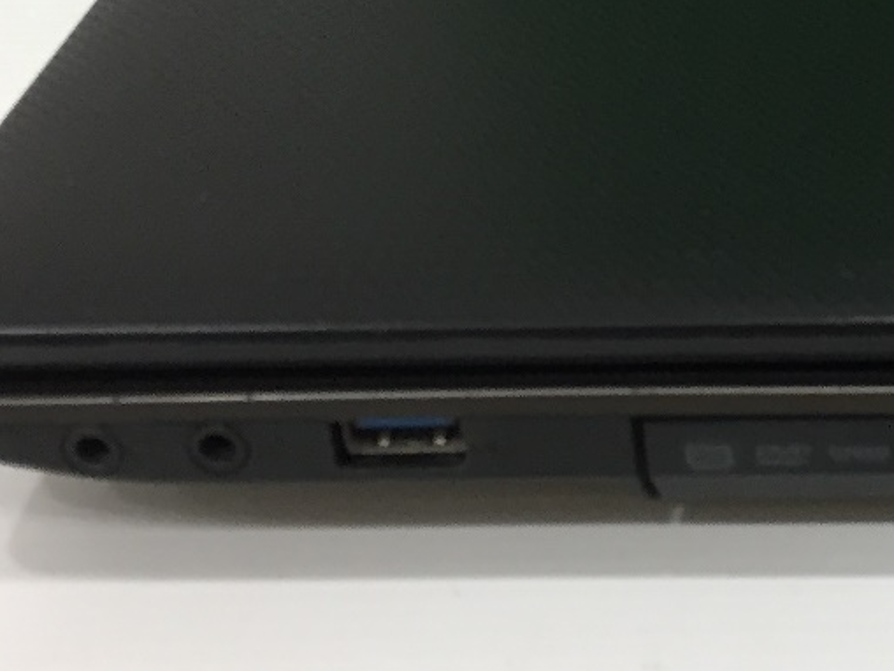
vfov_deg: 15.3
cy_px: -144
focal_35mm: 93
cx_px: 994
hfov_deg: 20.1
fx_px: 2402
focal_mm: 4.15
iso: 100
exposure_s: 1/33
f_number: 2.2
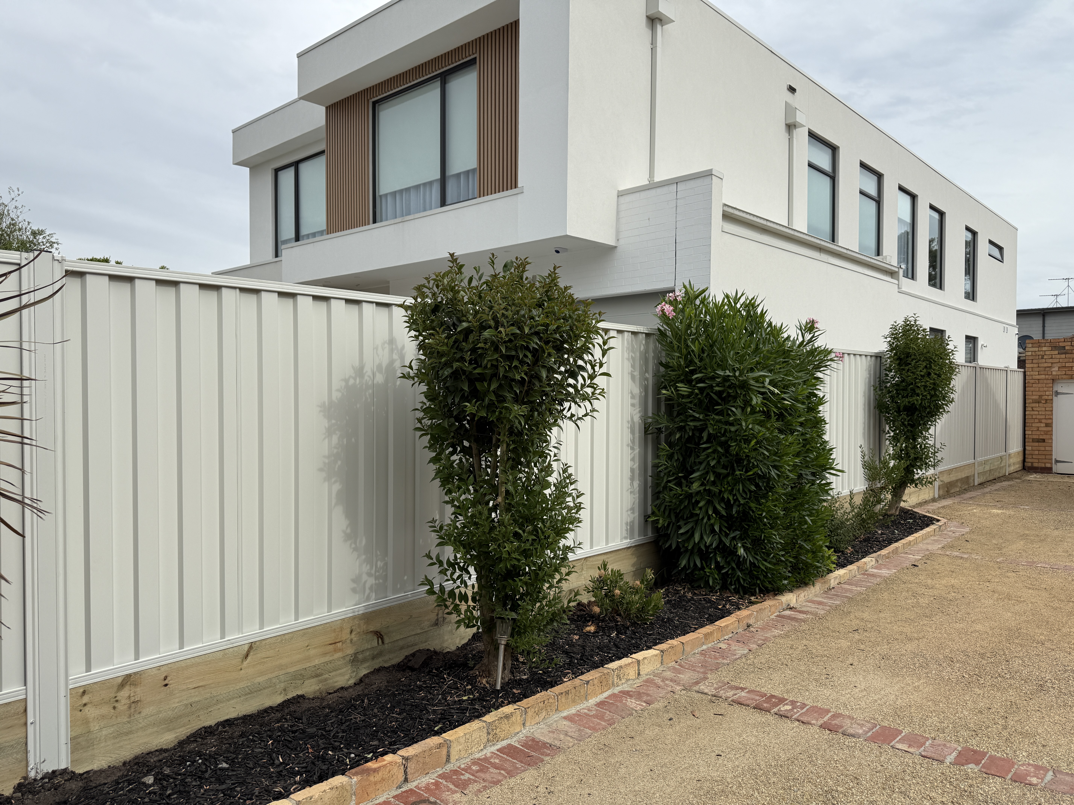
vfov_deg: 56.8
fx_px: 745
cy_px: 402
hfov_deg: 71.6
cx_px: 537
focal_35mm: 24
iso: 80
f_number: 1.78
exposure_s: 1/3425
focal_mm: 6.76
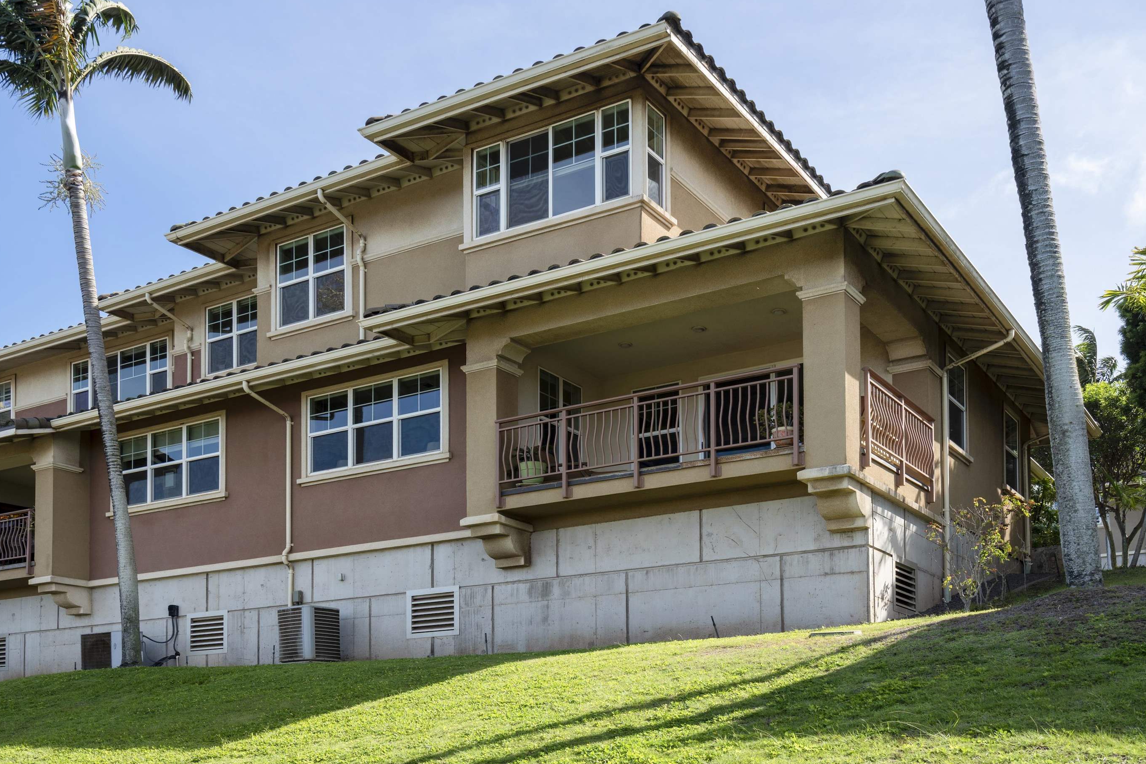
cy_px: 366
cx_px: 605
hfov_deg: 53.1
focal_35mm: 36
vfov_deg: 36.9
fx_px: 1146
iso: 100
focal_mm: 32
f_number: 8
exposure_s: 1/125
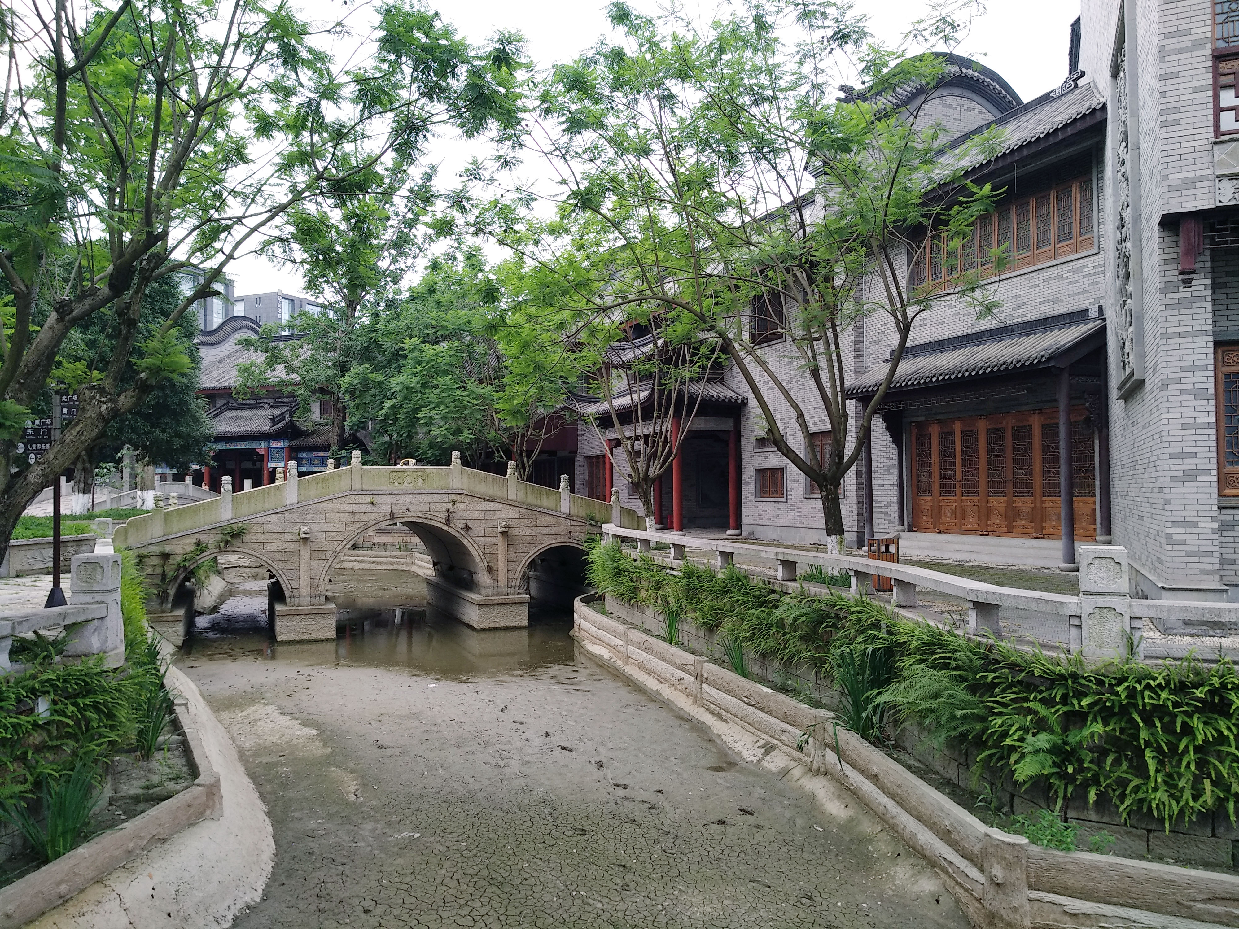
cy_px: 464
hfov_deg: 76.4
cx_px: 620
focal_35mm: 22
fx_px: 787
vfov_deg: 61.1
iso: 125
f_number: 2.2
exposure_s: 1/202
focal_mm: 3.81
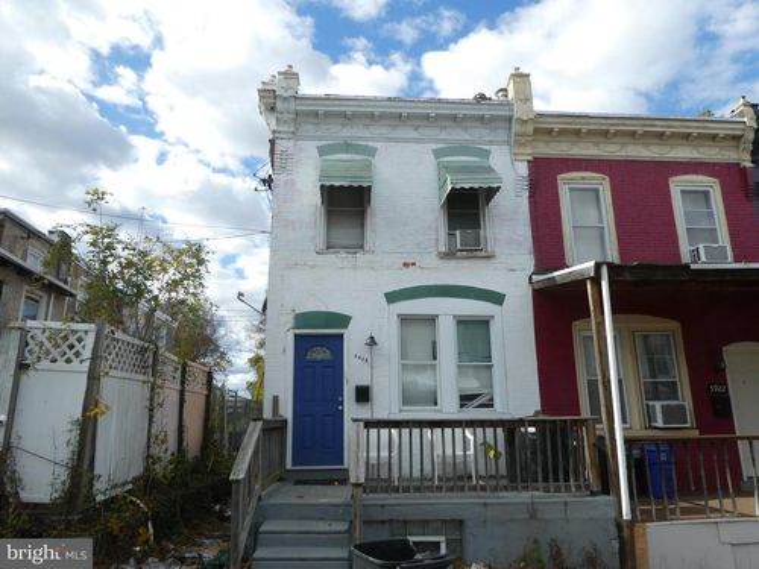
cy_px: 284
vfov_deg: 56.8
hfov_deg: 71.6
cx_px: 380
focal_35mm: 24
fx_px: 526
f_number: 3.3
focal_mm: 4.3
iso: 80
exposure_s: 1/500
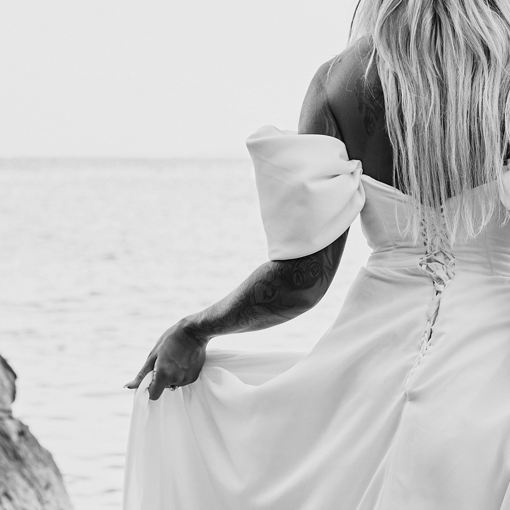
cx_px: 422
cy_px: 410
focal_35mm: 205
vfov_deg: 8.5
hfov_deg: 8.5
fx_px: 3417
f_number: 3.5
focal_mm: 50
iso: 400
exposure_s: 1/640
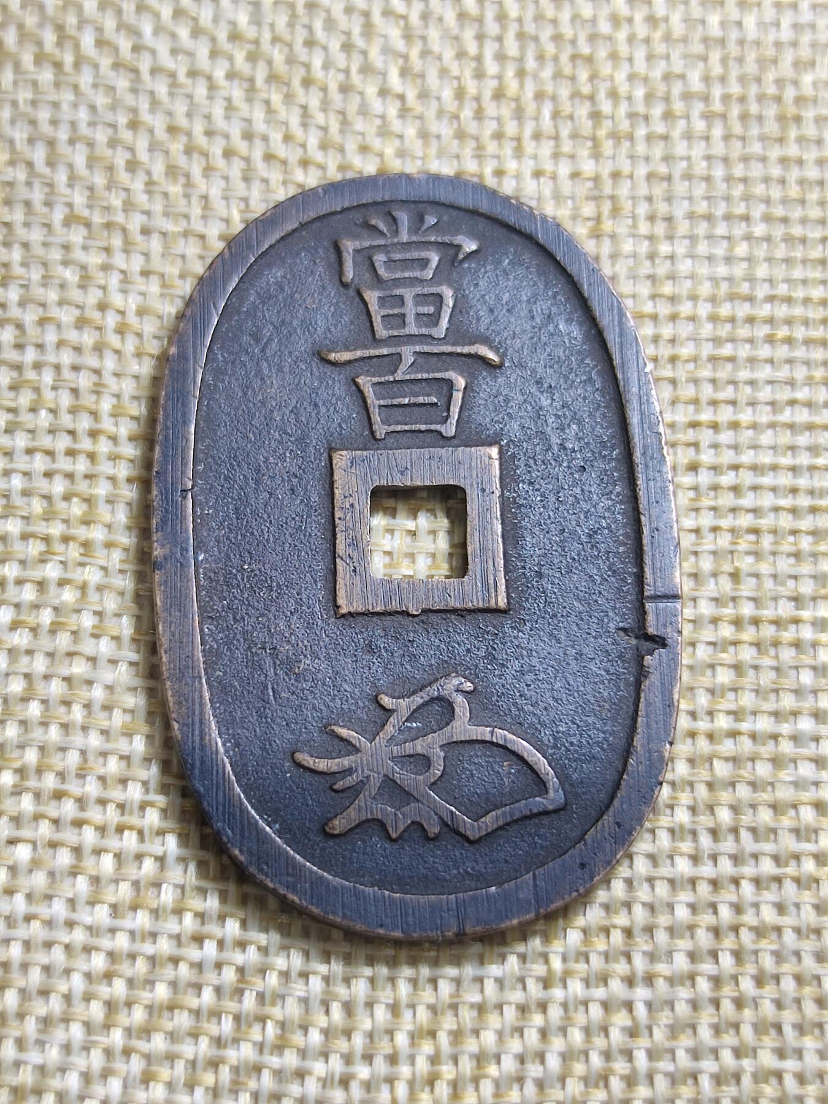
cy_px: 552
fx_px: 1882
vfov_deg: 32.7
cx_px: 414
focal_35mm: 59
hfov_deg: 24.8
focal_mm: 6.72
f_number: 1.69
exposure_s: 1/100
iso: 50
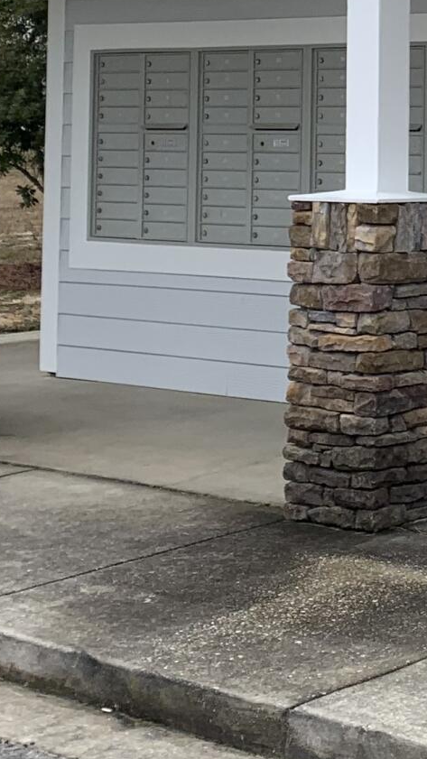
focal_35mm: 101
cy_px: 21
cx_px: 691
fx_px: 2033
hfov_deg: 11.4
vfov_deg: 20.5
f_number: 1.8
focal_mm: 4.25
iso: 25
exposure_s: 1/749
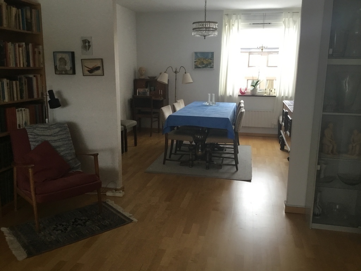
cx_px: 180
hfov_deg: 58.4
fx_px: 323
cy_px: 136
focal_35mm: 31
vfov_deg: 45.4
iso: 64
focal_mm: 3.3
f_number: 2.4
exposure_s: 1/33
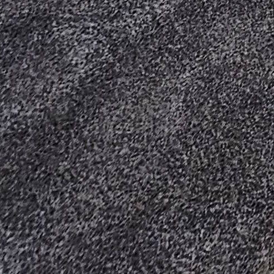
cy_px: -721
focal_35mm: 93
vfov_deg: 9.2
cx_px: 819
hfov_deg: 11.3
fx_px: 833
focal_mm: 2.2
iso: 160
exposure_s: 1/60
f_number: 2.2
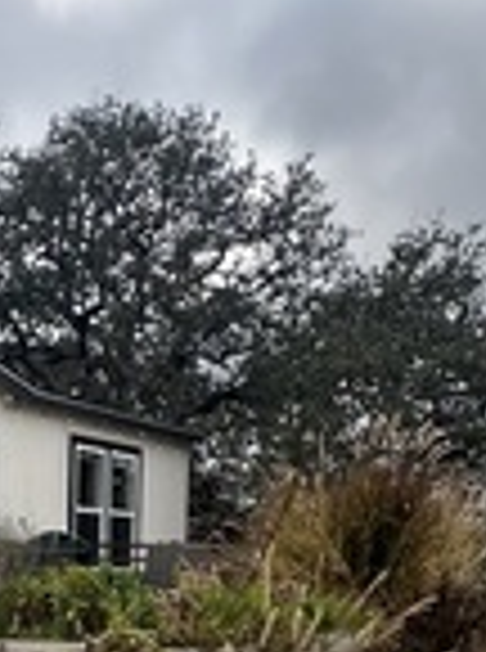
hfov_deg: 23.0
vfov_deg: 28.0
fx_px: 1166
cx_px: 63
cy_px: 746
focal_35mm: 62
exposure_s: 1/716
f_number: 2.2
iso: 50
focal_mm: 2.22
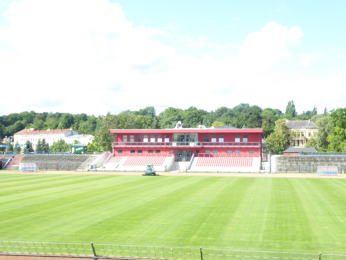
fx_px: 470
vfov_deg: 30.9
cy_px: 130
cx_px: 173
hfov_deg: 40.4
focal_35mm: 47
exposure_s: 1/50
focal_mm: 8.4
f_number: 8
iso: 100
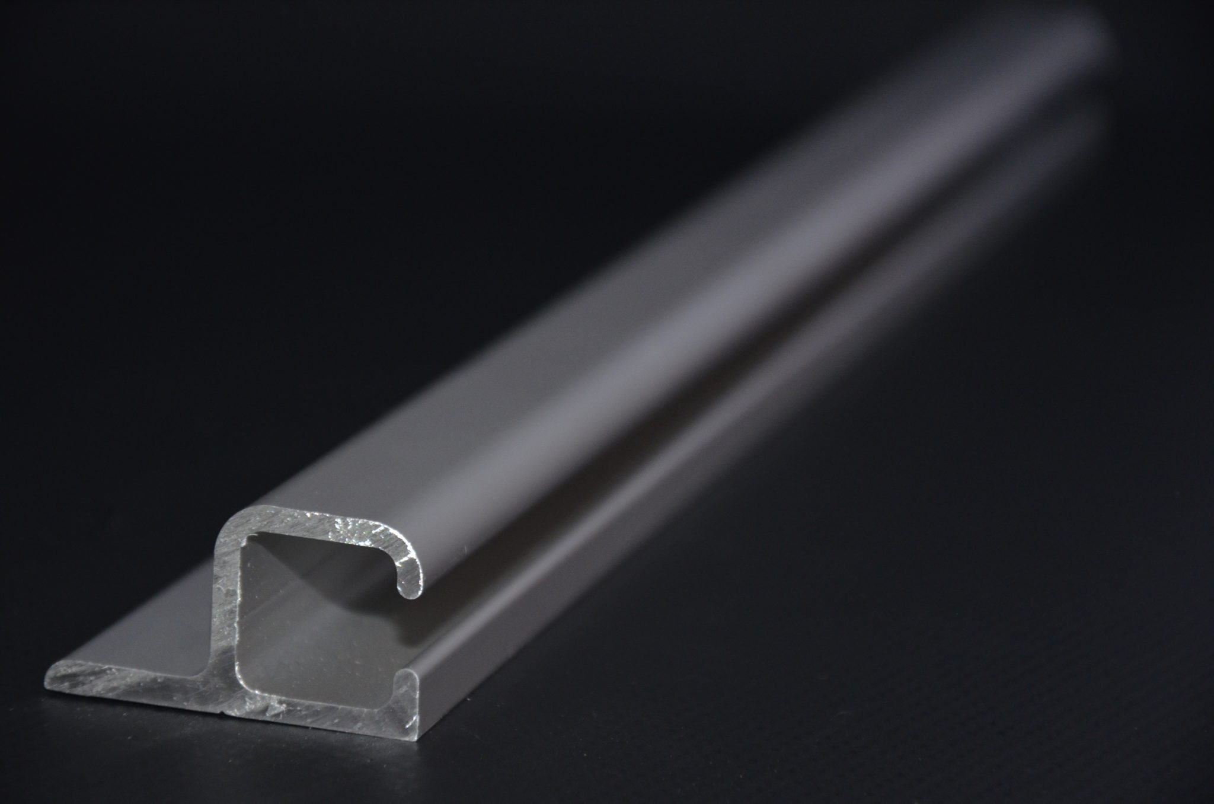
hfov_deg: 13.1
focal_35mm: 158
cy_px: 402
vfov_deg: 8.7
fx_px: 5300
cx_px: 607
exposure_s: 1/60
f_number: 5.6
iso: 800
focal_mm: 105
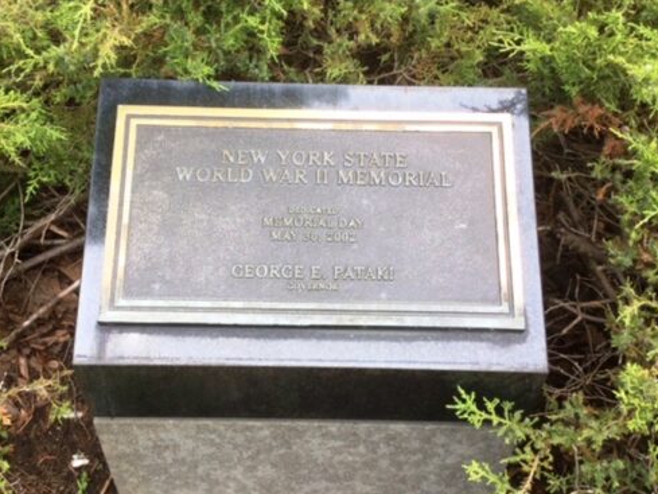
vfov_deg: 37.7
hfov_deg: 48.9
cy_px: 258
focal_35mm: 38
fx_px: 723
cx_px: 305
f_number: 2.4
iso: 25
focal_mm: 3.3
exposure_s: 1/187
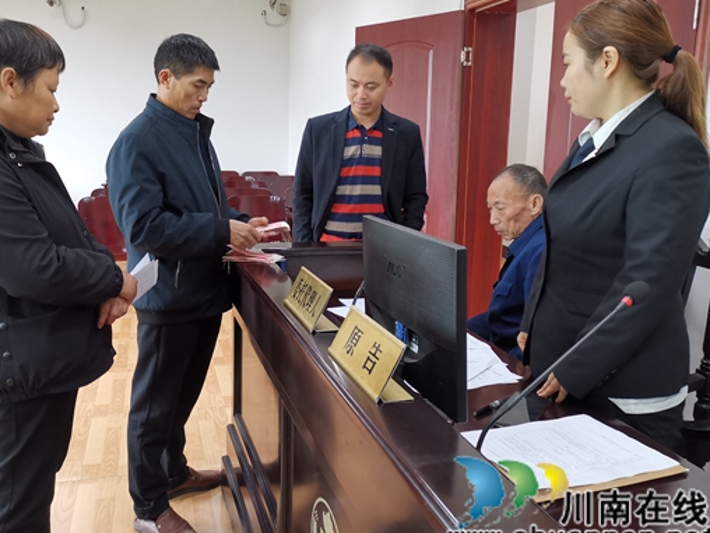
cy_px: 241
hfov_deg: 53.7
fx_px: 697
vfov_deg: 41.7
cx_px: 298
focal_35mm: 34
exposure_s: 1/50
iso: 200
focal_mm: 4.75
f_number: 1.8
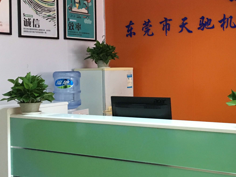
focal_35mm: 58
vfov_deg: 25.2
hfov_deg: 32.2
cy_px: 67
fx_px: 395
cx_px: 192
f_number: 2.2
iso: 200
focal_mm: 4.15
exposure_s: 1/33
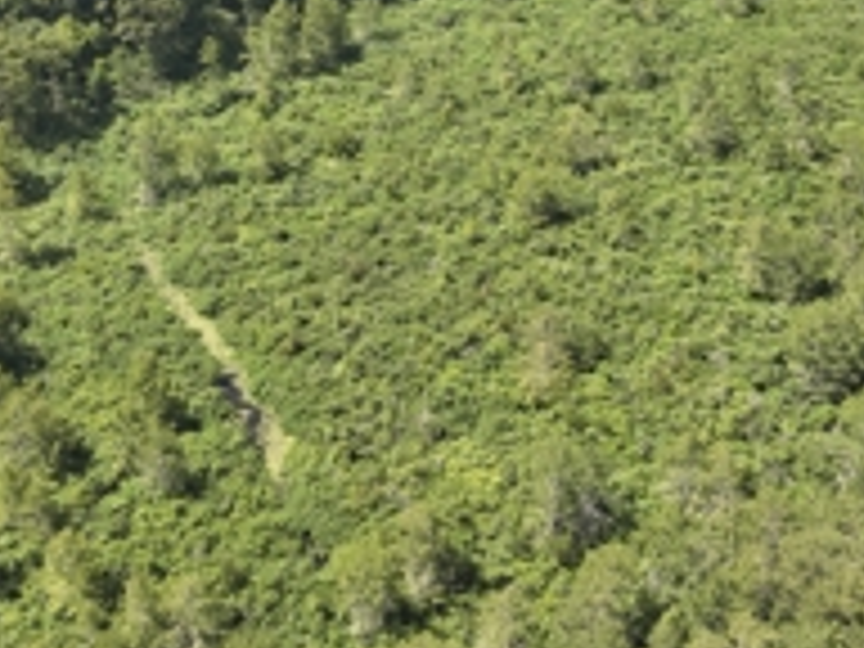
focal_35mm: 50
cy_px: 171
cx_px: 554
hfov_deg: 37.9
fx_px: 1248
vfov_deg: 28.7
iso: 100
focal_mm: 4.4
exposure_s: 1/500
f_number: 2.8
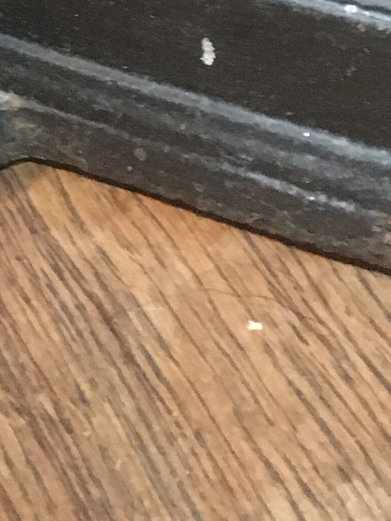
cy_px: -481
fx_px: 1702
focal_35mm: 113
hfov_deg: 13.1
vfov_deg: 14.7
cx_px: 132
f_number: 2.2
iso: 320
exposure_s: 1/17
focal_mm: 4.15
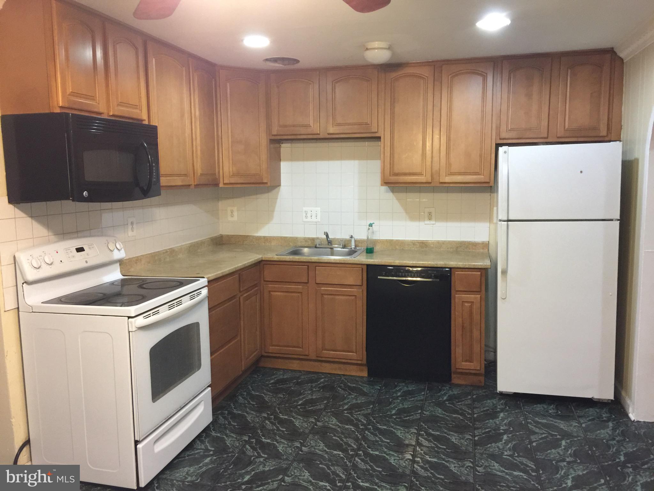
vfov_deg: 48.2
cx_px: 327
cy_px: 246
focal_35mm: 29
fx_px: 548
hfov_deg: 61.7
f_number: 2.2
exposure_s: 1/15
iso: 100
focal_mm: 4.15
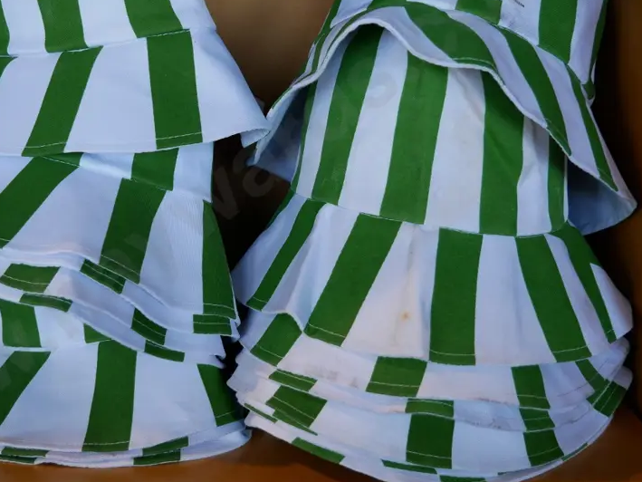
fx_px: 965
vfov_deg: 28.0
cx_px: 224
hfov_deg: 36.5
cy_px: 193
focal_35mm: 52
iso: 400
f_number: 3.9
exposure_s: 1/60
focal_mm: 18
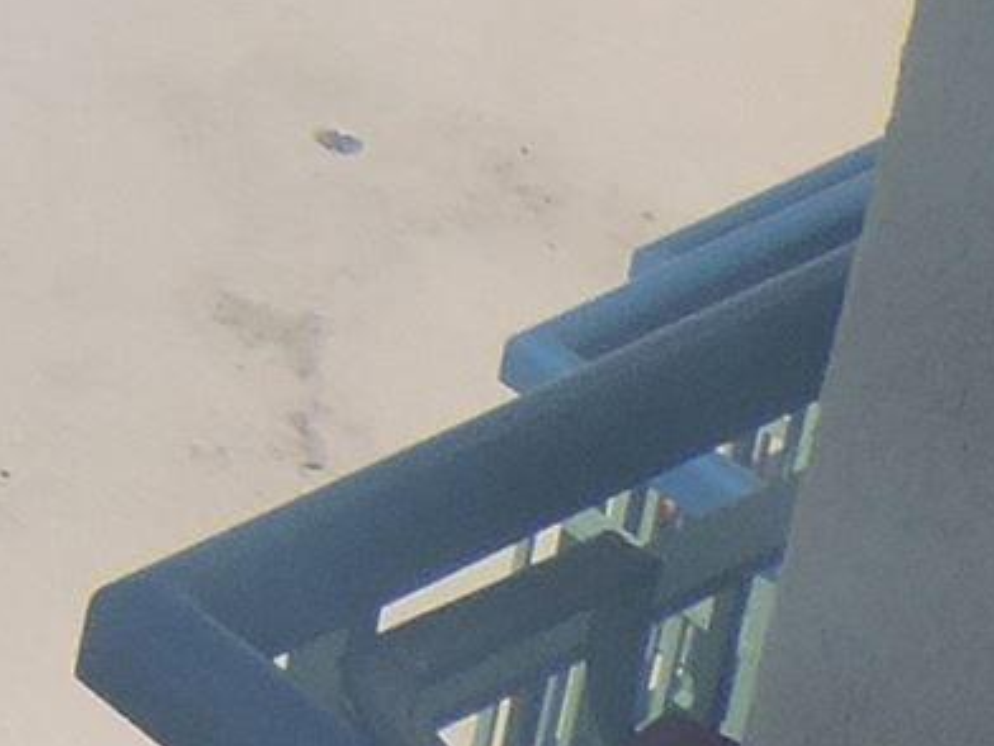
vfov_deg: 7.3
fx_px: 5398
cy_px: -1157
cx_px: -1734
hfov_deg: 9.0
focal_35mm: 188
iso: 100
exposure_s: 1/1000
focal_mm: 4.3
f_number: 4.2
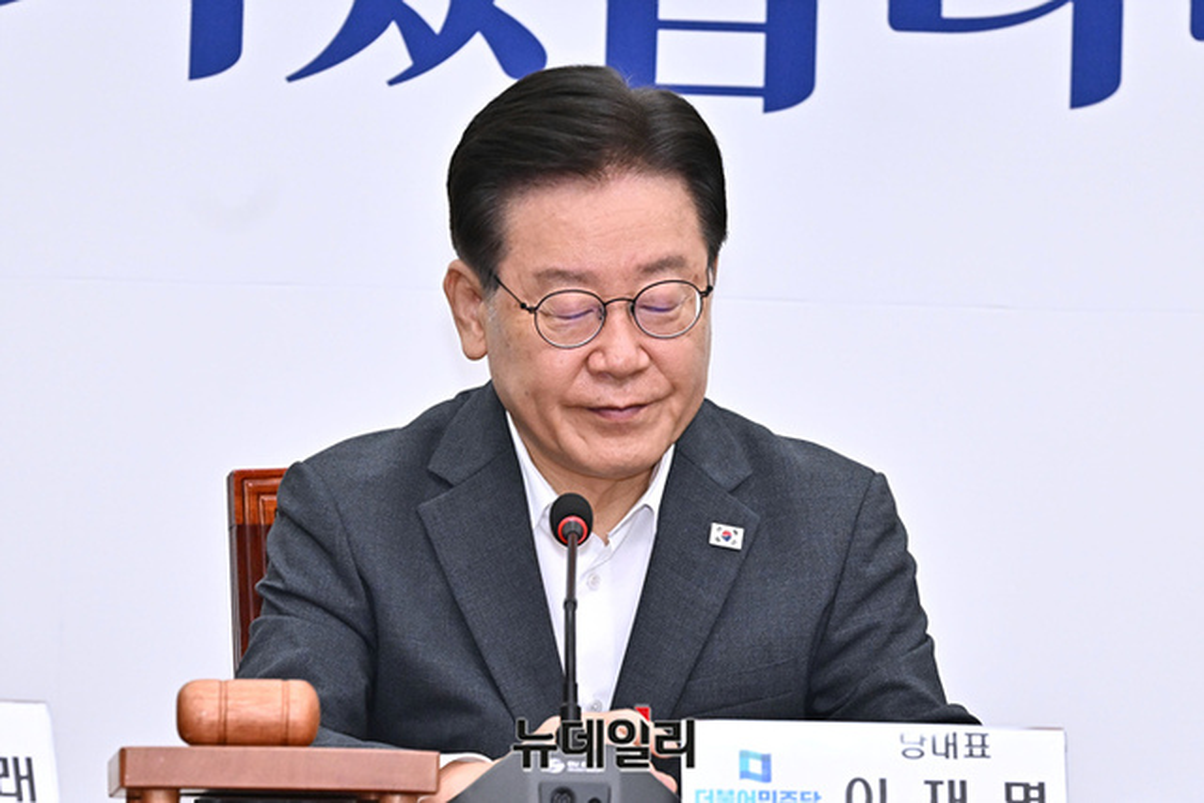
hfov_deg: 17.1
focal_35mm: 120
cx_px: 602
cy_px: 402
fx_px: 4014
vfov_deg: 11.4
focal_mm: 120
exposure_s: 1/250
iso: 2000
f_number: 5.6
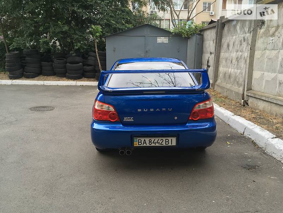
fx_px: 237
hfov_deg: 61.7
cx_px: 142
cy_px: 106
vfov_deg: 48.2
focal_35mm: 29
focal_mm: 4.2
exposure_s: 1/100
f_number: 2.2
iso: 25
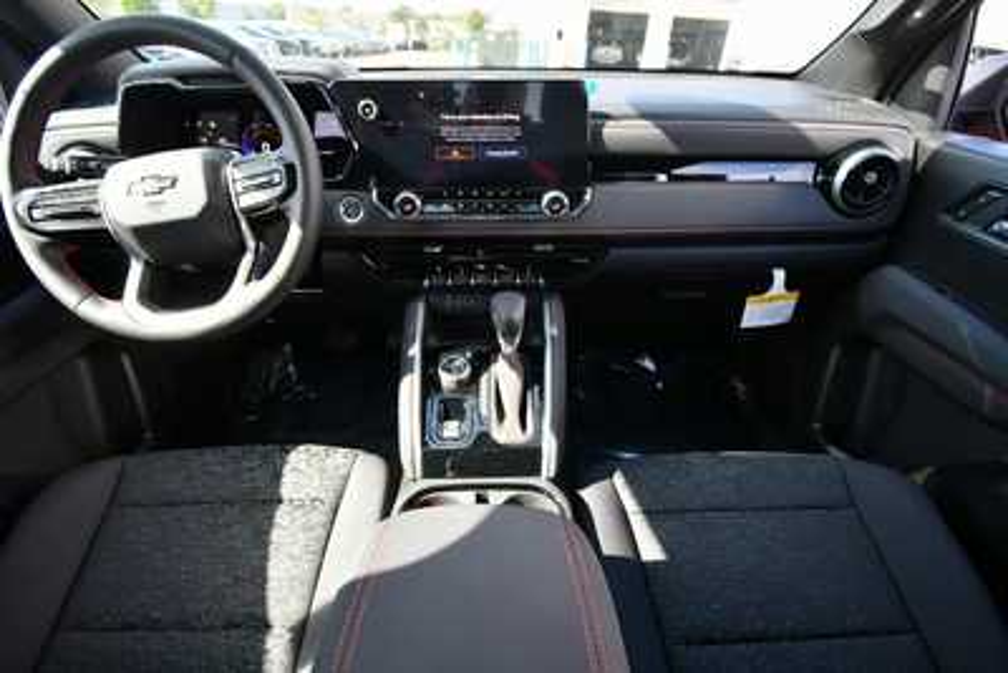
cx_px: 504
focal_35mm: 15
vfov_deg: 77.4
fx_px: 420
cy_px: 336
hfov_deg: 100.4
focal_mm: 10
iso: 400
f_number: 4.5
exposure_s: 1/250
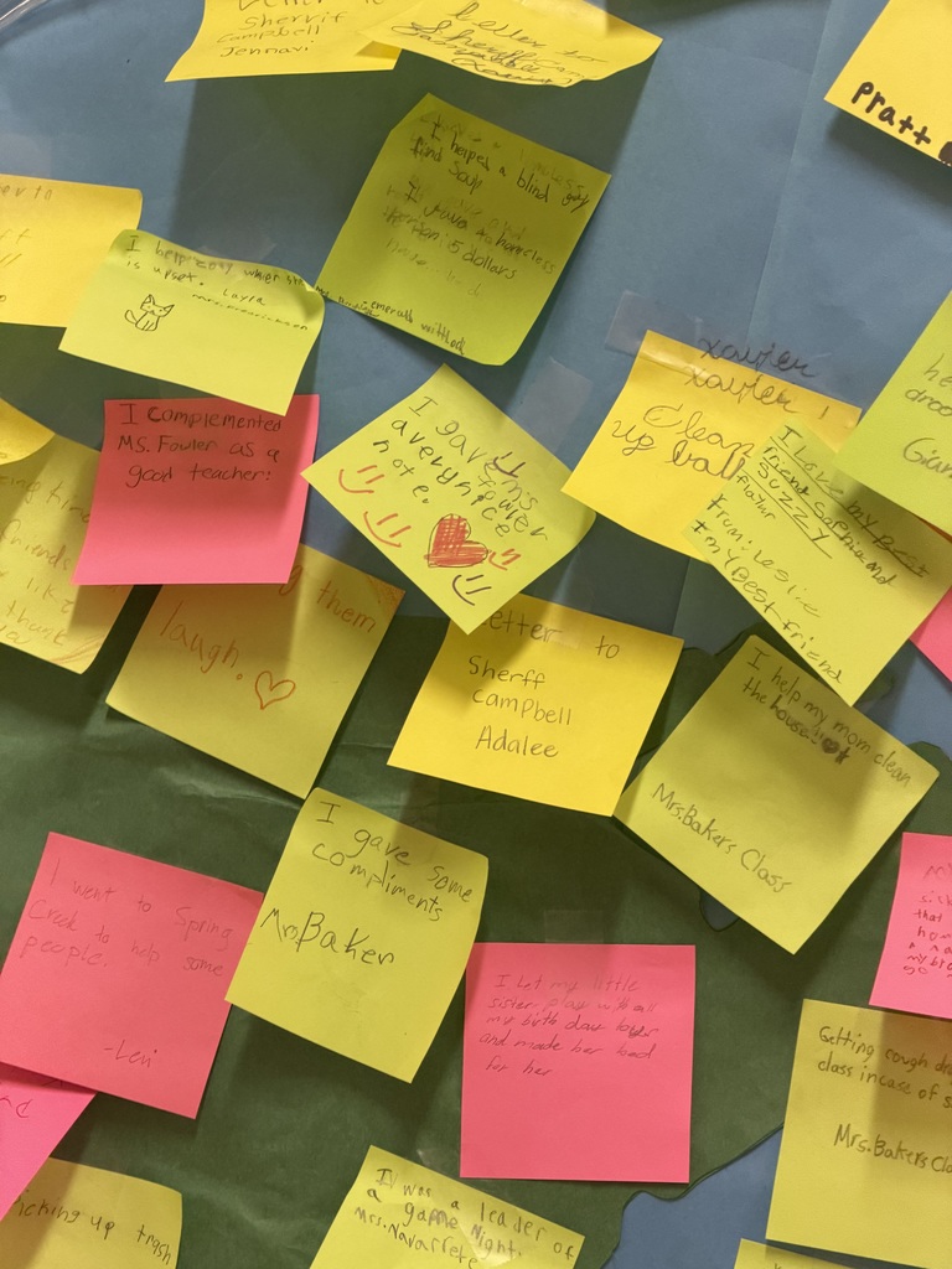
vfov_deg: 19.6
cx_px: 476
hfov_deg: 14.8
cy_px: 634
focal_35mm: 100
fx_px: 3667
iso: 400
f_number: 2.8
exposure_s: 1/120
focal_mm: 16.89
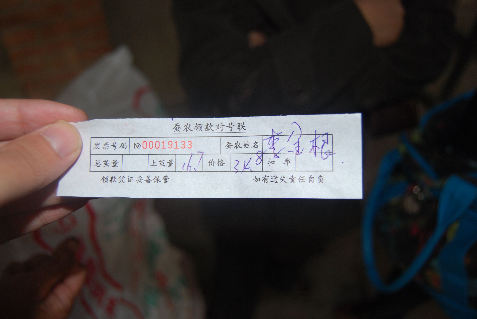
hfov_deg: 61.9
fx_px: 398
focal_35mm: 30
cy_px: 160
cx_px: 238
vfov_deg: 43.7
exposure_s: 1/60
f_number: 3.8
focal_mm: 20
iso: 180
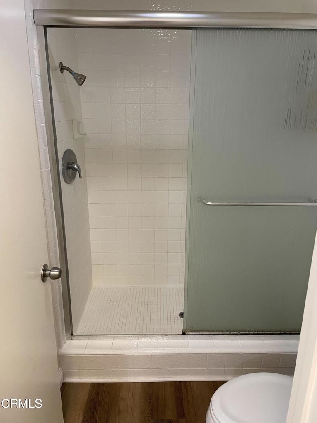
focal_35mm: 26
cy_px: 212
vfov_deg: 67.3
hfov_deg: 53.1
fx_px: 317
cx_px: 158
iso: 100
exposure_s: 1/60
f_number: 1.6
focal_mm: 4.2
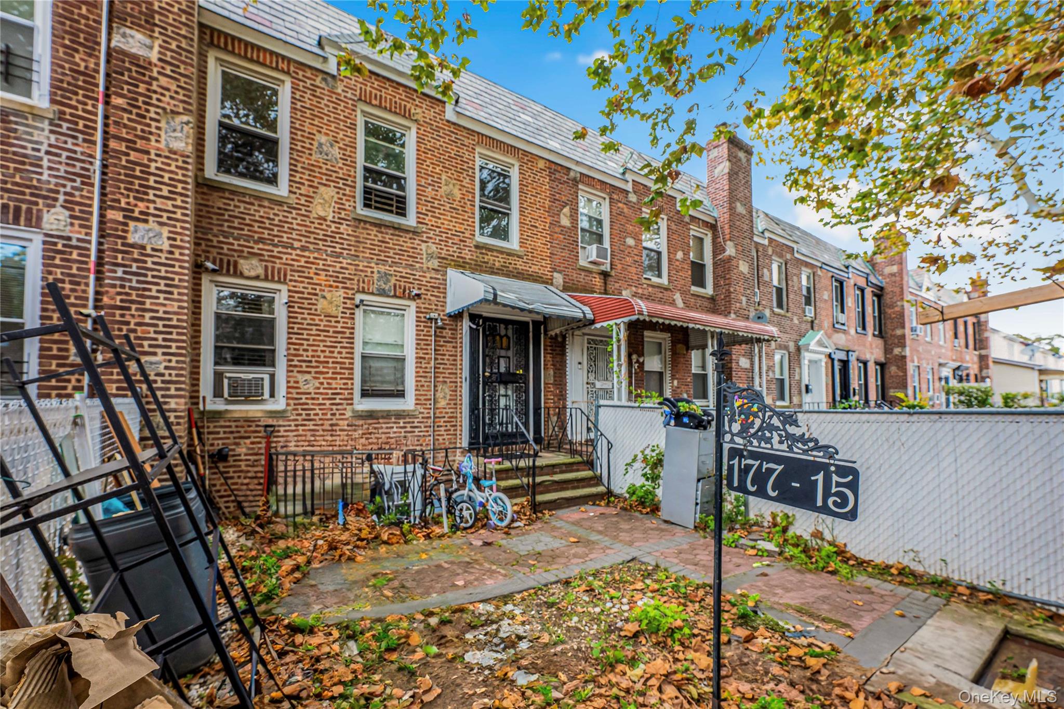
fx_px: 428
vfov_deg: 79.2
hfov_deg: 102.3
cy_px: 354
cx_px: 532
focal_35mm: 14
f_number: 8
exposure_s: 1/60
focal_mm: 14.5
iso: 800
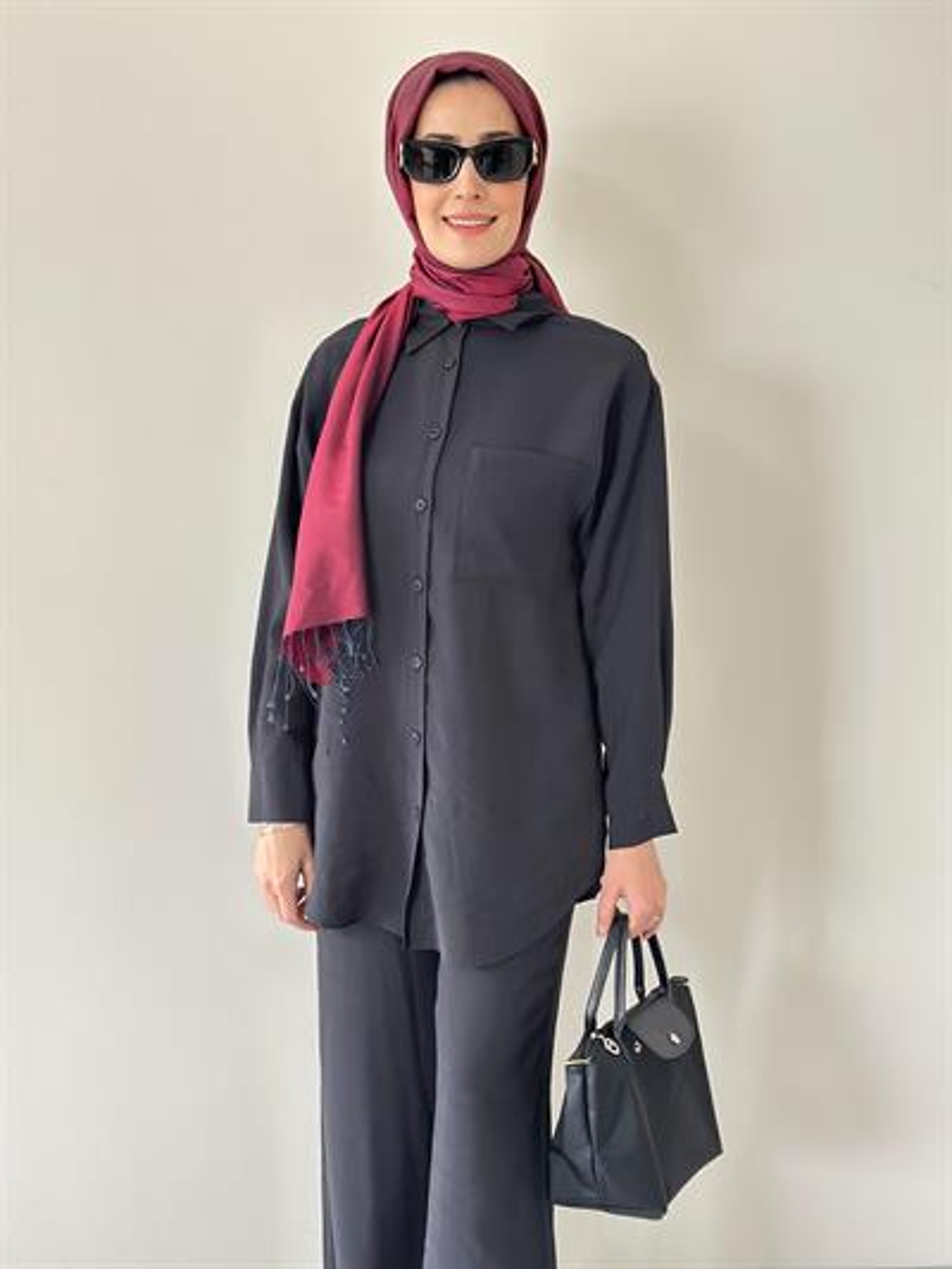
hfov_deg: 30.3
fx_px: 1759
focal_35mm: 48
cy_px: 634
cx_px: 476
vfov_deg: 39.6
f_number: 1.78
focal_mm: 6.86
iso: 320
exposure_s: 1/50
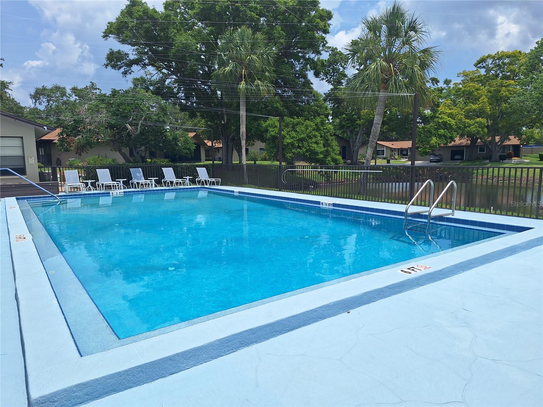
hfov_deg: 73.9
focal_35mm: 23
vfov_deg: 58.9
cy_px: 204
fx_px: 361
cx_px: 272
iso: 40
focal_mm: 5.54
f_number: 1.8
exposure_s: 1/5319
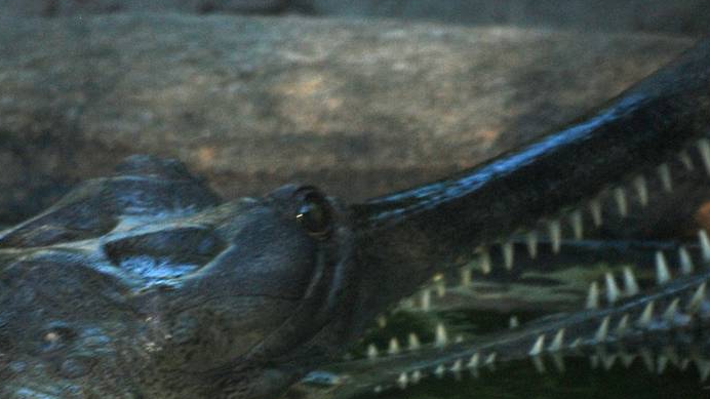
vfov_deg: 1.2
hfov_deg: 2.2
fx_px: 18485
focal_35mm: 982
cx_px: 297
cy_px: 254
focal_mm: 270
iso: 400
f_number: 5.6
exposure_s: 1/160
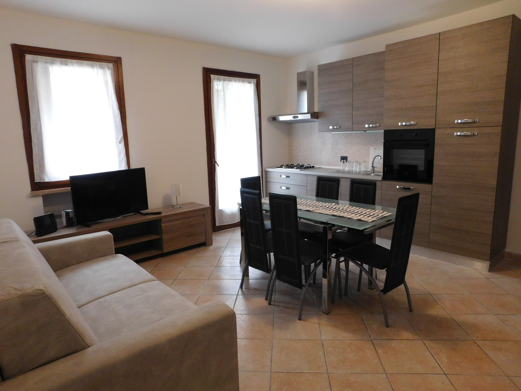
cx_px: 260
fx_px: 346
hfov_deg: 73.9
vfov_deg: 58.9
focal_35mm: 23
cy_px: 196
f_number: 3
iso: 400
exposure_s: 1/25
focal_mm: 4
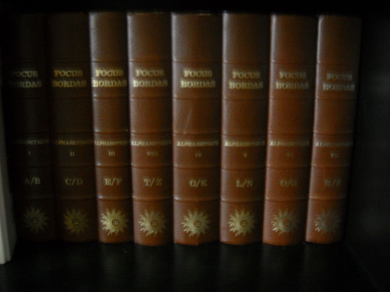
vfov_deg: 35.1
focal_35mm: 41
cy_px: 146
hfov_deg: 45.8
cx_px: 195
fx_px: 462
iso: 400
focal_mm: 6.72
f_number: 3.1
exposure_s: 1/2
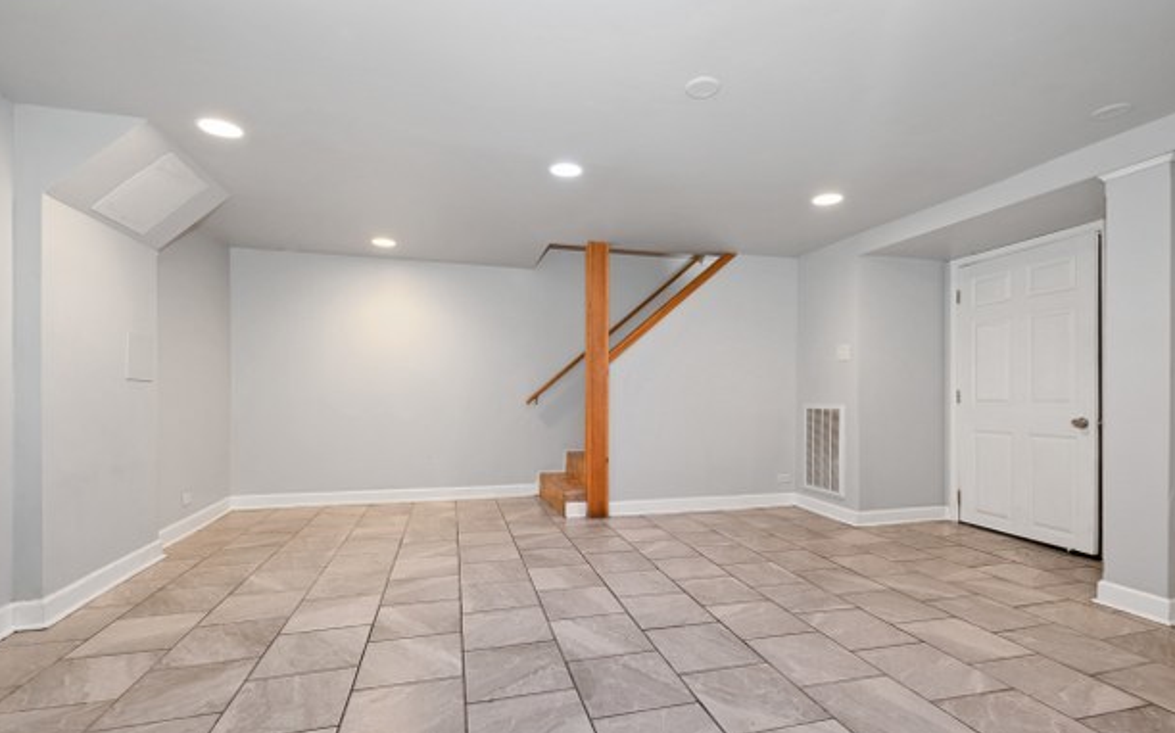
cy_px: 389
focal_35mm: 16
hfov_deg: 97.8
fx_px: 512
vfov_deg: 71.1
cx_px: 593
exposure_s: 1/6
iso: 250
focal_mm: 10
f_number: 7.1
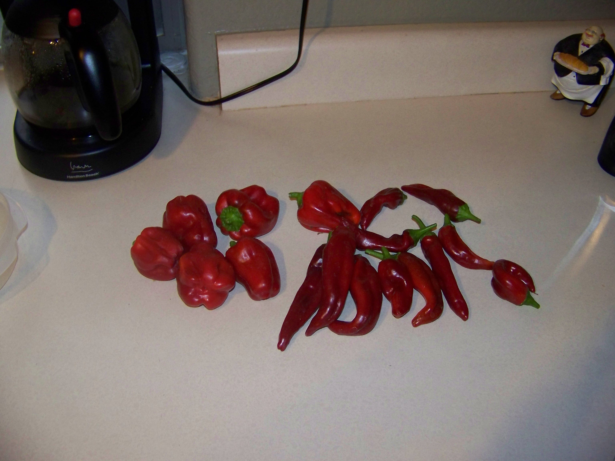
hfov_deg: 51.4
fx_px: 640
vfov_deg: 39.7
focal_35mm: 36
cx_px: 308
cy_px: 230
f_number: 2.8
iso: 200
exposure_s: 1/30
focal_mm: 5.85
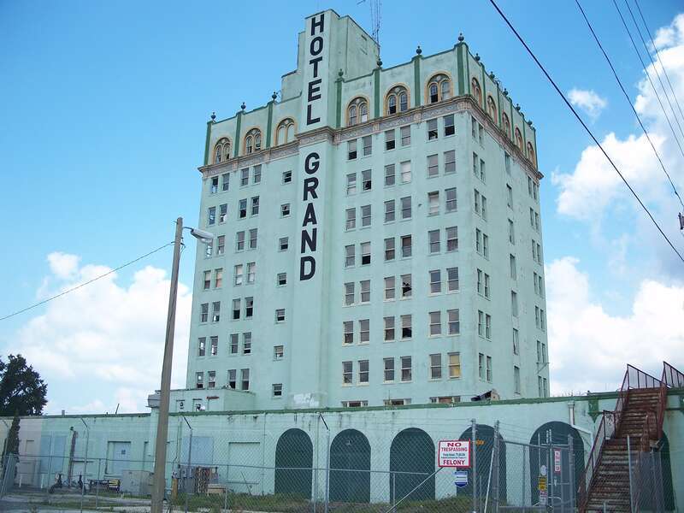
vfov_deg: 38.7
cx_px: 342
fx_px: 731
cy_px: 256
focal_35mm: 37
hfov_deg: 50.1
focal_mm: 7.8
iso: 64
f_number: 2.8
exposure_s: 1/640
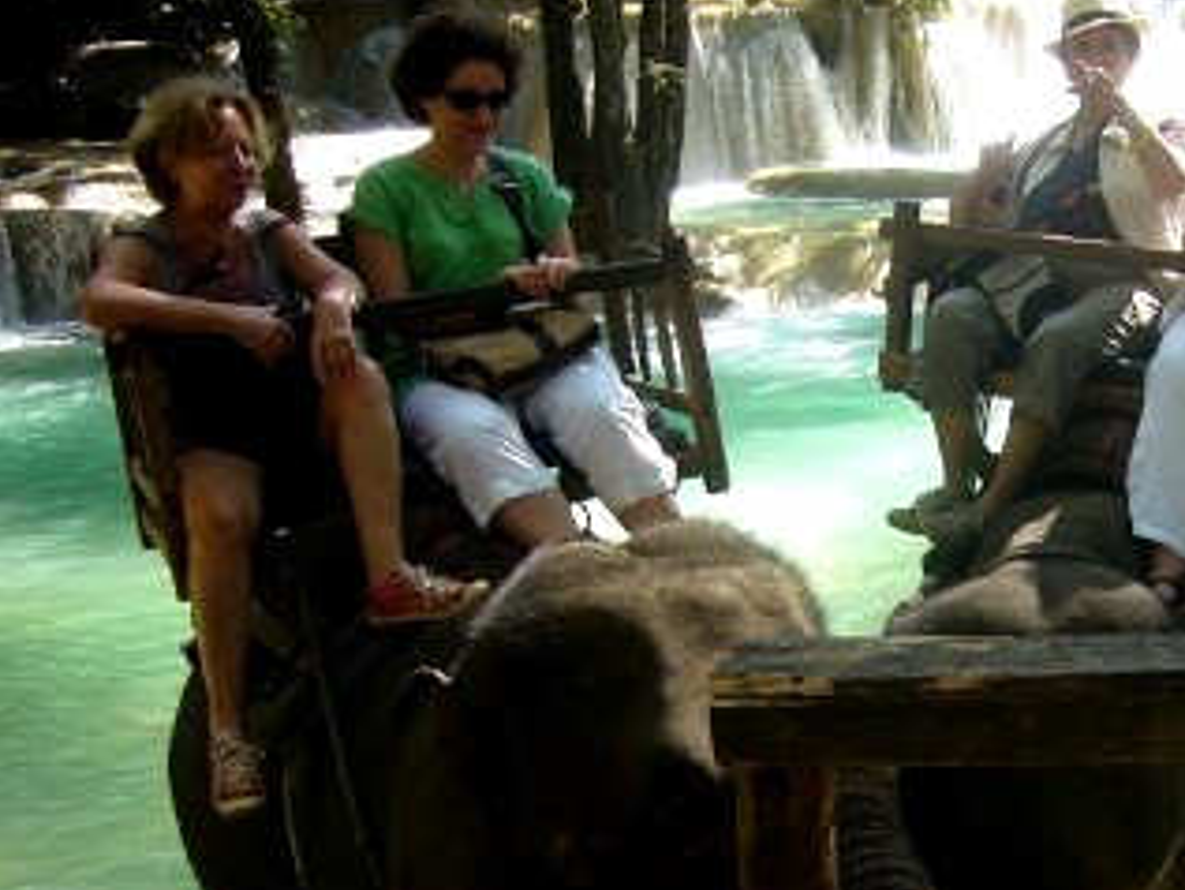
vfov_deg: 25.0
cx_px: 978
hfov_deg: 32.2
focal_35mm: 58
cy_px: 636
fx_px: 1986
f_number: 2.8
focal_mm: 5.8
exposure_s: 1/200
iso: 100
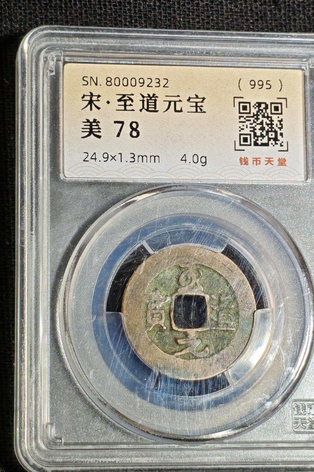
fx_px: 1466
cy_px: 237
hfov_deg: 12.2
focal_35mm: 112
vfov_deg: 18.3
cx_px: 176
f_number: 1.5
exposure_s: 1/423
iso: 50
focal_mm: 4.94
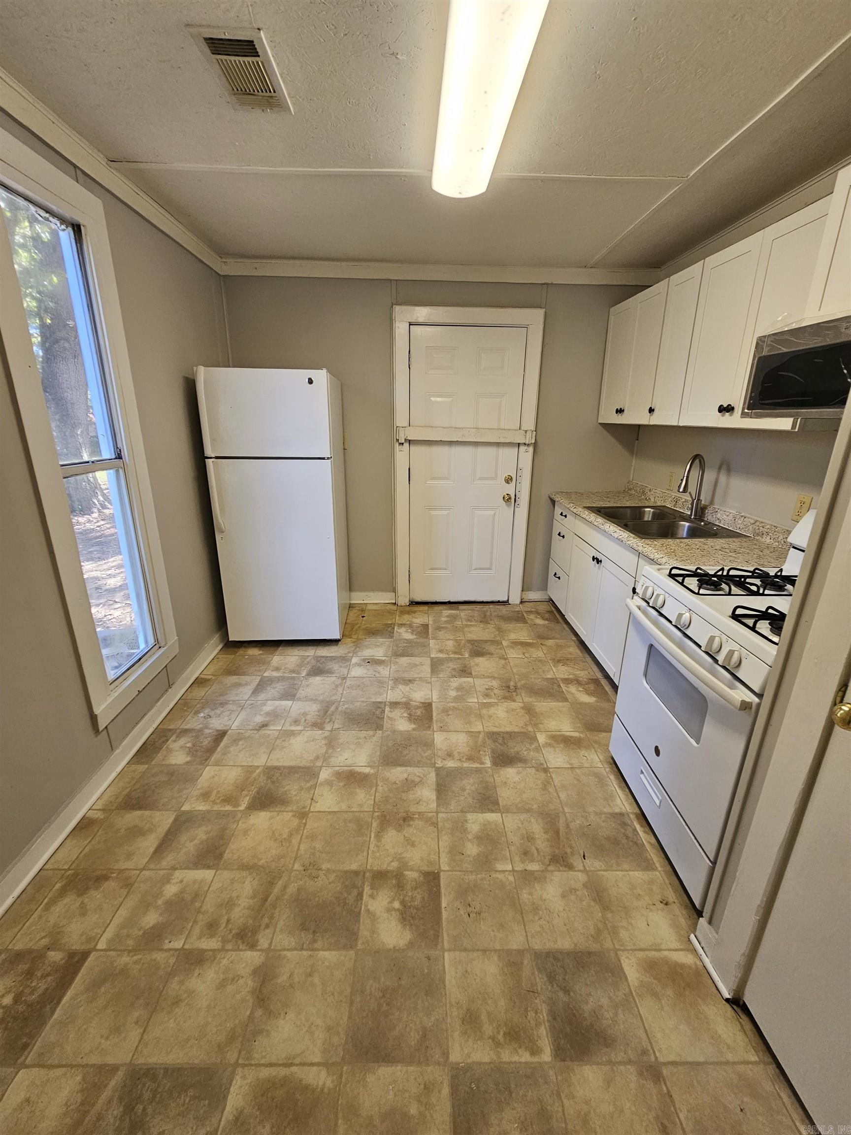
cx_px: 426
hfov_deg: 89.9
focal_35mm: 13
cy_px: 568
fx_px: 426
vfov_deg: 106.2
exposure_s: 1/60
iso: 100
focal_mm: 2.2
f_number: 2.2
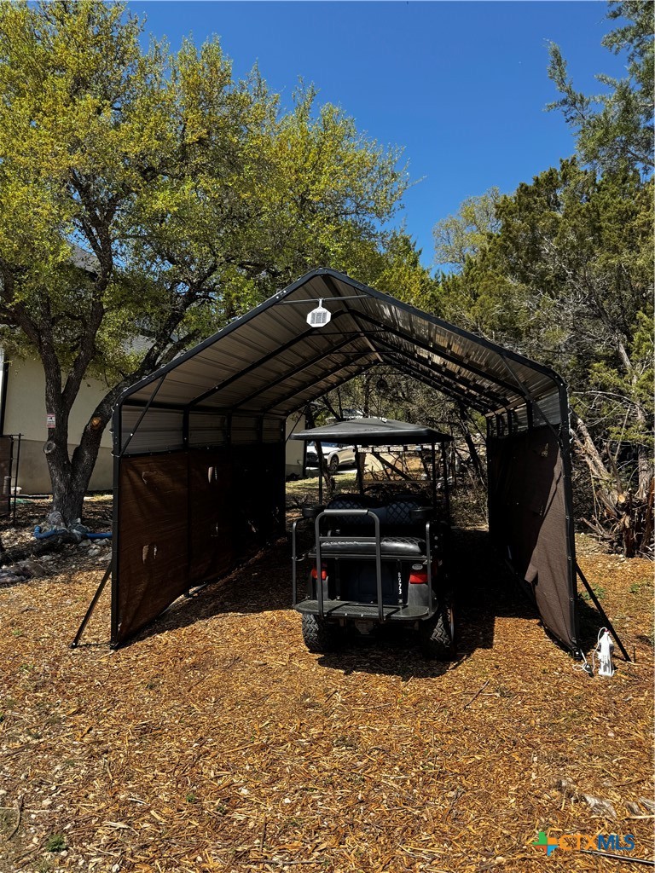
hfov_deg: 56.8
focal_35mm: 24
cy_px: 436
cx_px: 328
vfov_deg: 71.6
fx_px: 606
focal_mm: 6.76
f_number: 1.78
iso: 80
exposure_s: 1/2331
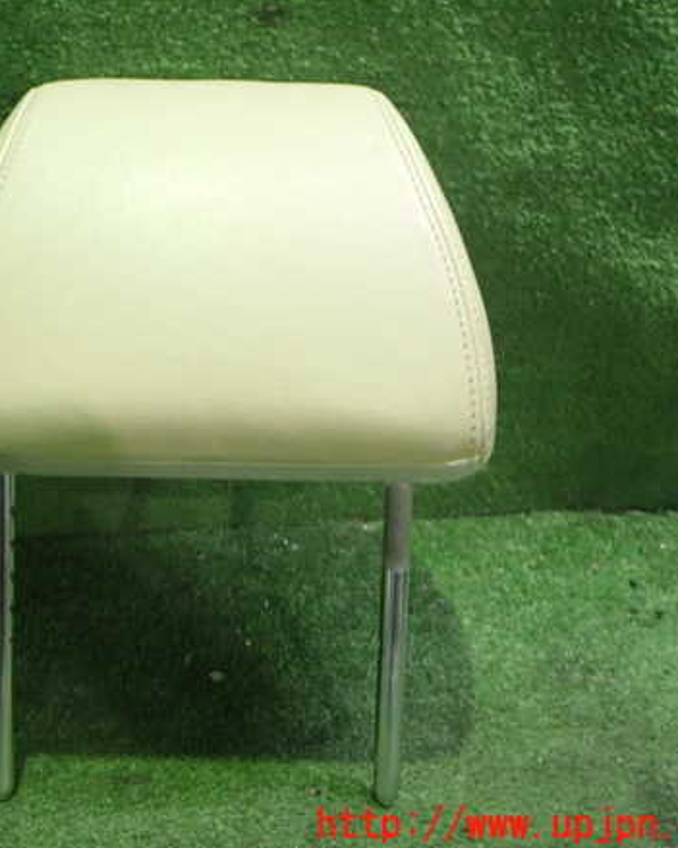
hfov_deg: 36.5
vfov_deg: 45.8
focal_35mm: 40
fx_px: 1004
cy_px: 415
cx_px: 174
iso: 800
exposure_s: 1/30
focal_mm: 5.4
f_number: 2.3
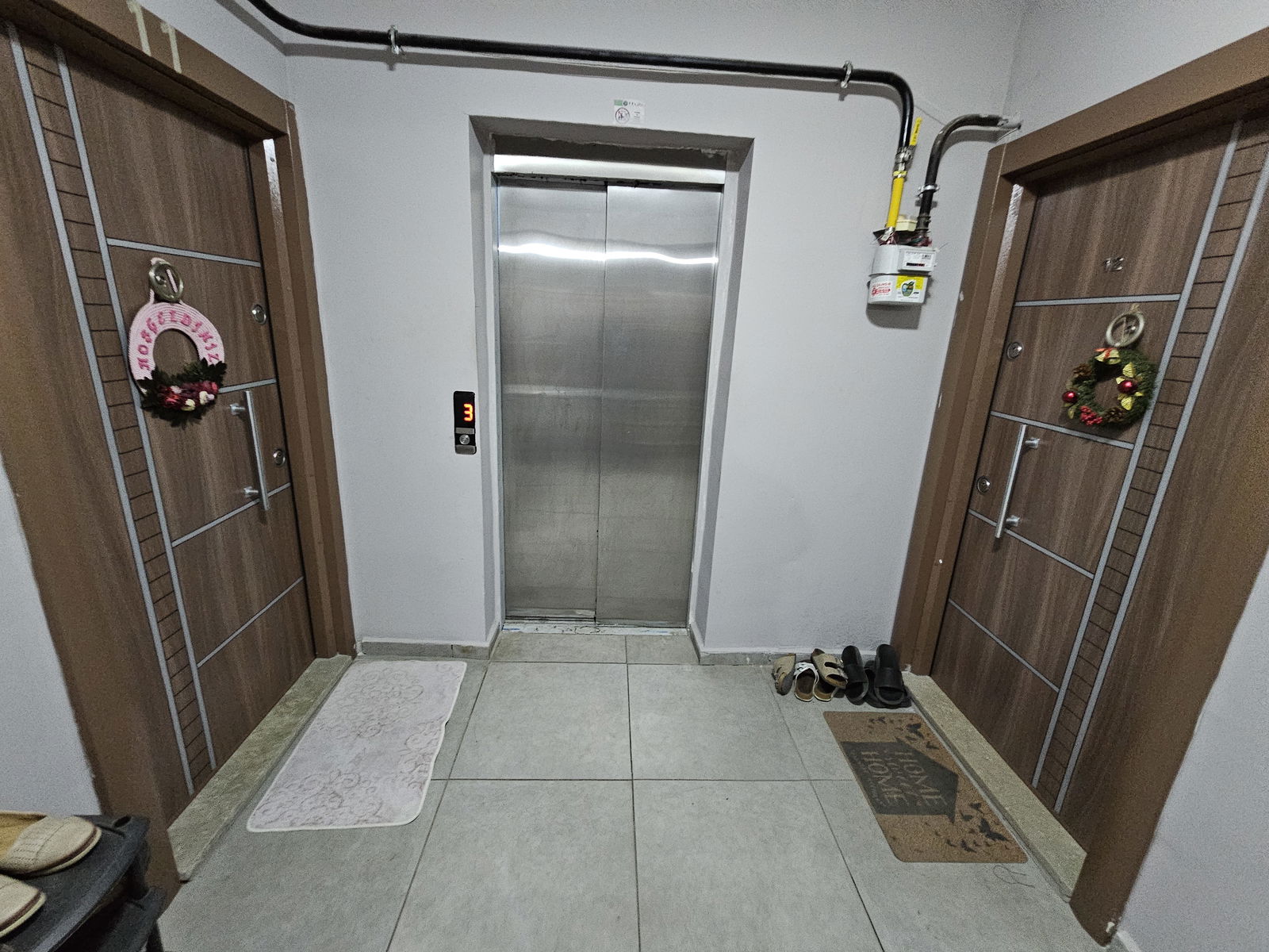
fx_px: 477
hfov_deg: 106.2
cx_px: 634
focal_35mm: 13
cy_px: 476
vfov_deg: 89.9
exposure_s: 1/24
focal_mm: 2.2
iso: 640
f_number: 2.2
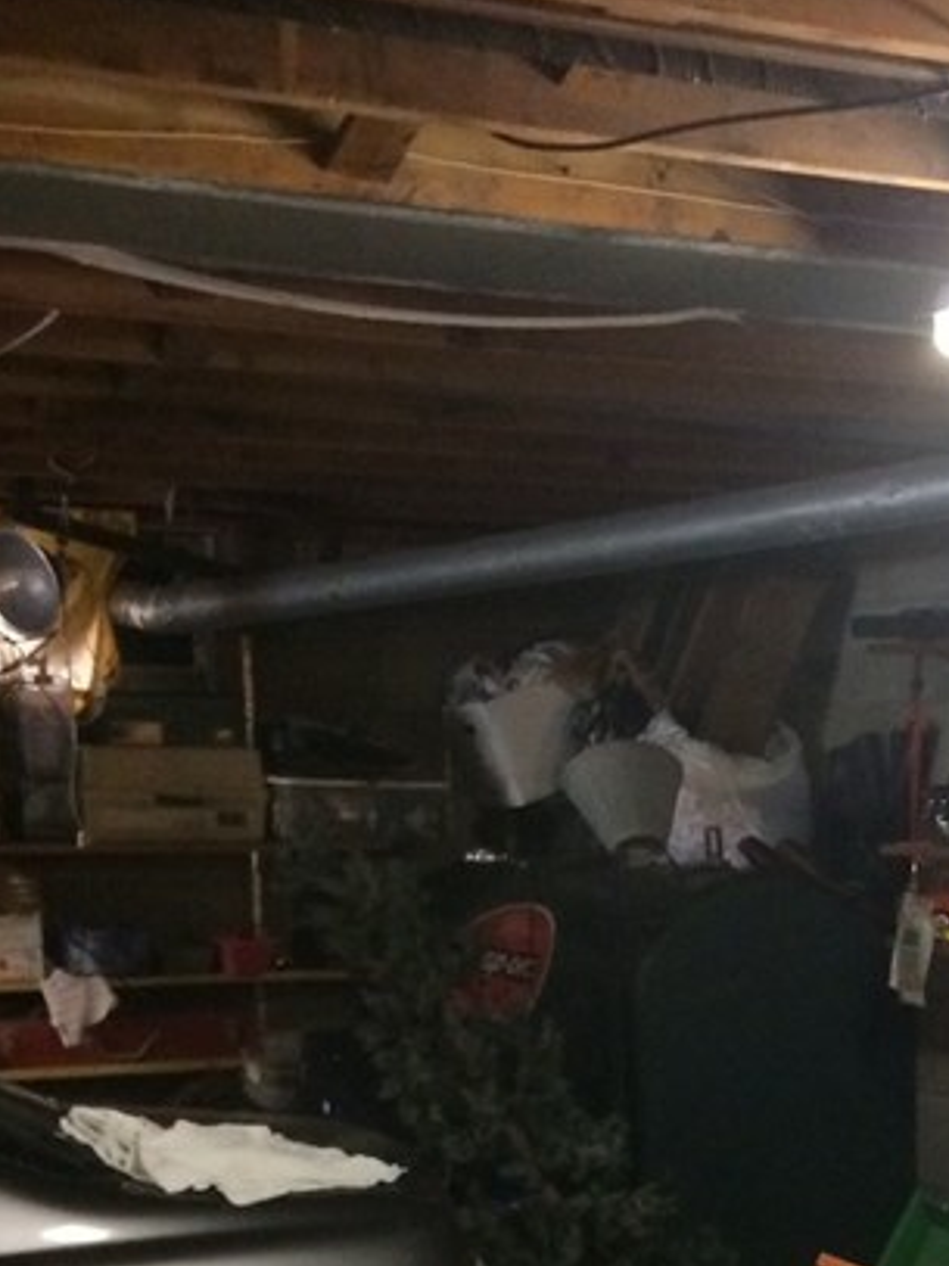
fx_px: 2670
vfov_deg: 25.8
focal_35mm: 73
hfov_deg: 19.6
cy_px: 1148
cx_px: 940
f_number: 2.2
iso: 320
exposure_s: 1/24
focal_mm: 4.15
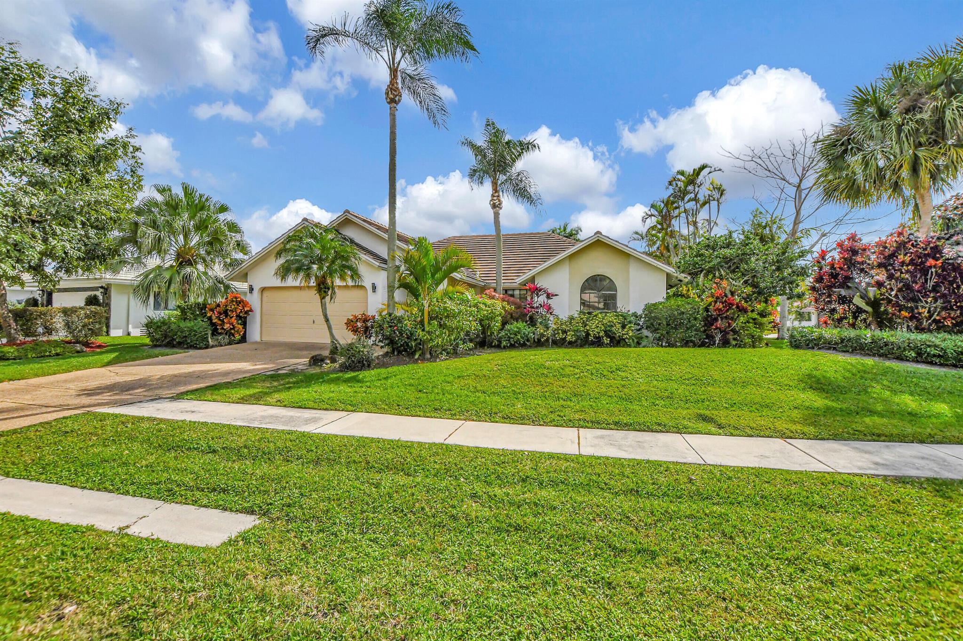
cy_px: 320
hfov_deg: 100.4
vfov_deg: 77.2
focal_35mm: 15
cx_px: 482
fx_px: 401
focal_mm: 10
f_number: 10
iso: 1000
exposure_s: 1/3200
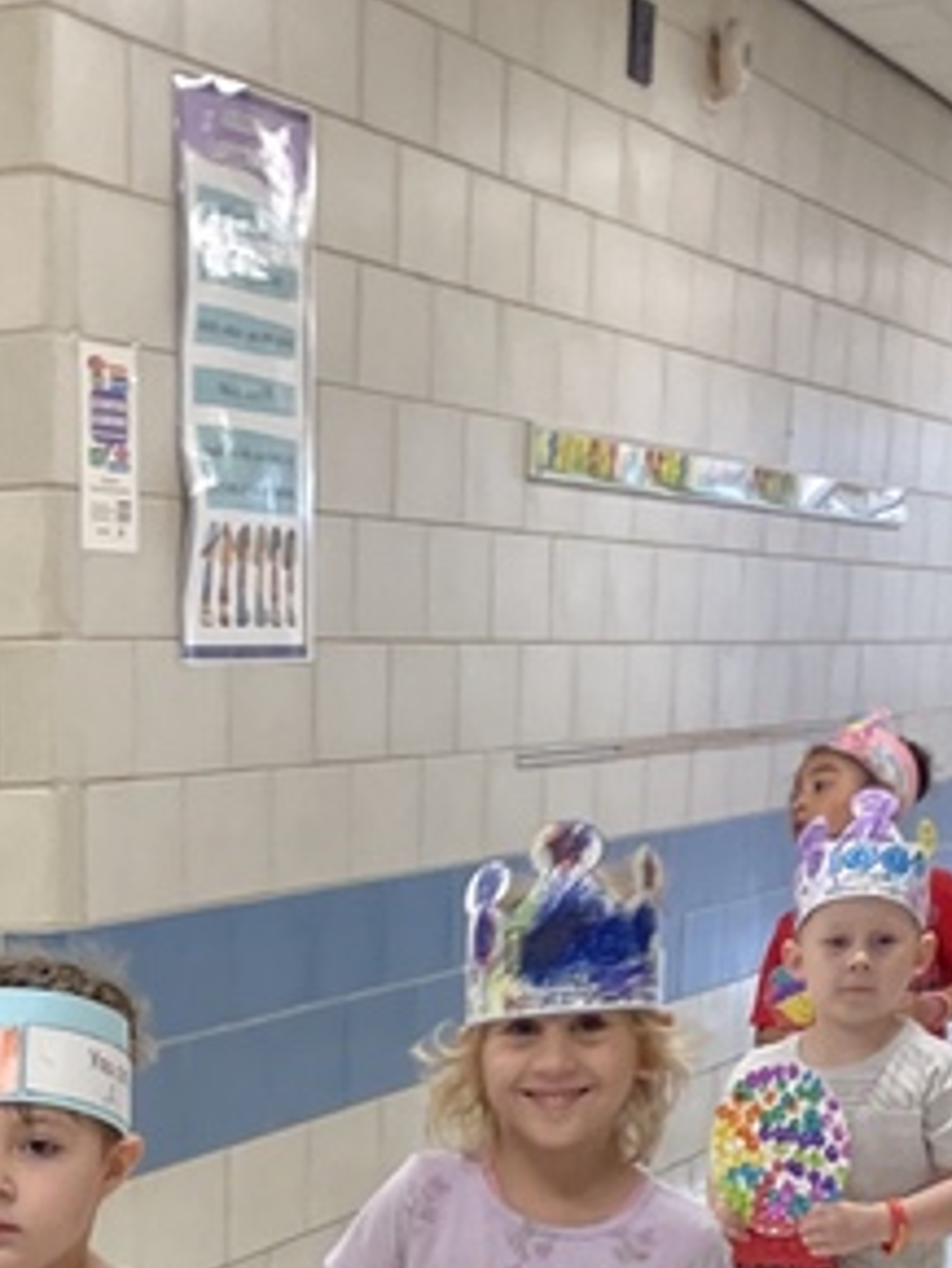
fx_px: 3371
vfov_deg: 18.6
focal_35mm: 92
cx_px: -83
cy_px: 1966
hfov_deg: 15.7
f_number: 1.6
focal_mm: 4.2
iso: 100
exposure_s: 1/120
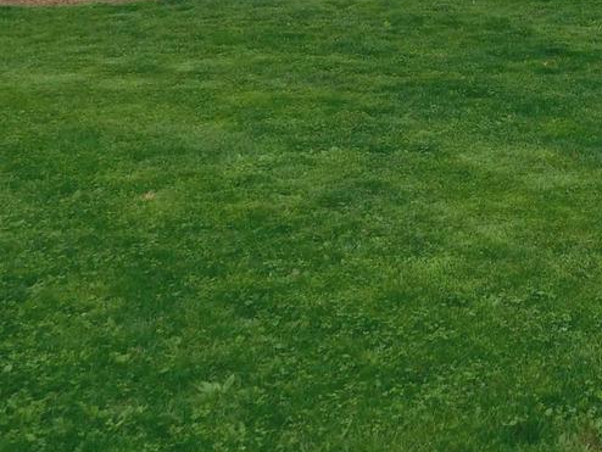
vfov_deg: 20.4
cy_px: -107
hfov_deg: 24.8
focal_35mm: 67
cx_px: 799
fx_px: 1166
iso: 125
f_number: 3
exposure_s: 1/400
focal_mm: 4
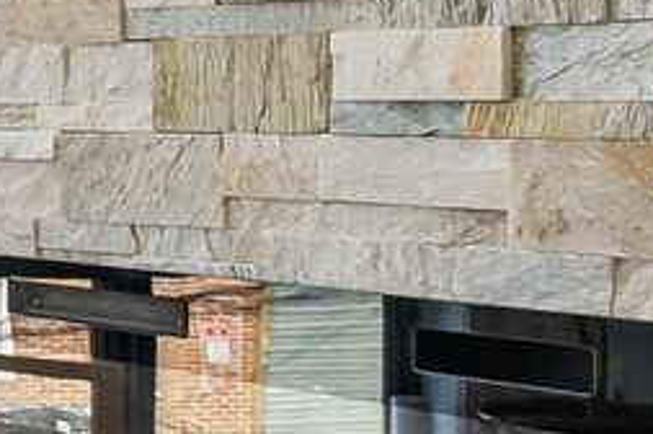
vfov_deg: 8.0
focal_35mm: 171
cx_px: -1161
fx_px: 3098
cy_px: 106
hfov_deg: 9.8
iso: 640
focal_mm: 24
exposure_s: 1/100
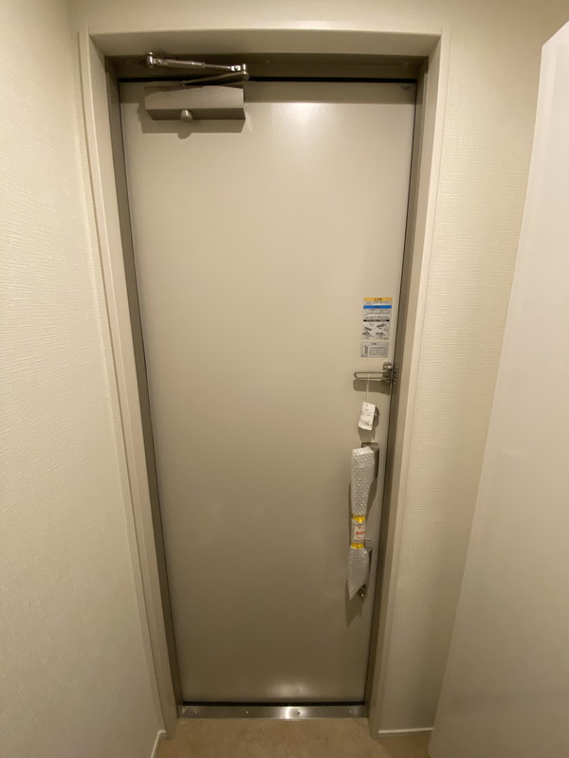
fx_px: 285
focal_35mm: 13
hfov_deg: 89.9
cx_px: 284
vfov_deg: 106.2
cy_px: 379
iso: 250
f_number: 2.4
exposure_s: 1/50
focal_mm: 1.54
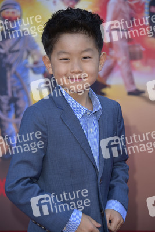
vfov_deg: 13.7
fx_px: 968
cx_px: 78
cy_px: 116
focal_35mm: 150
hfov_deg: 9.2
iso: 320
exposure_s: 1/250
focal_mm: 150
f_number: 6.3
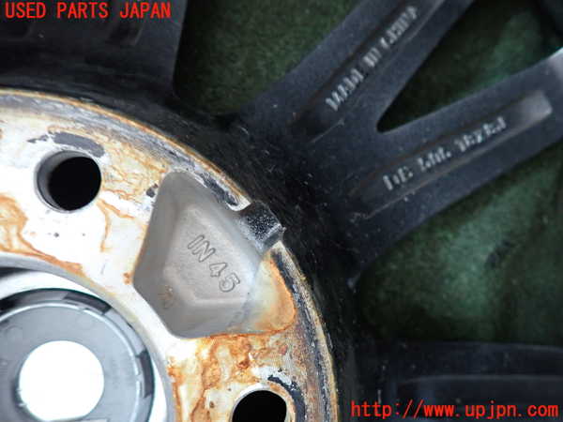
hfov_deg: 69.4
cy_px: 211
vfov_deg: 54.9
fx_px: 407
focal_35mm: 25
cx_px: 282
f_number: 2
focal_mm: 4.5
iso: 320
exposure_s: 1/30
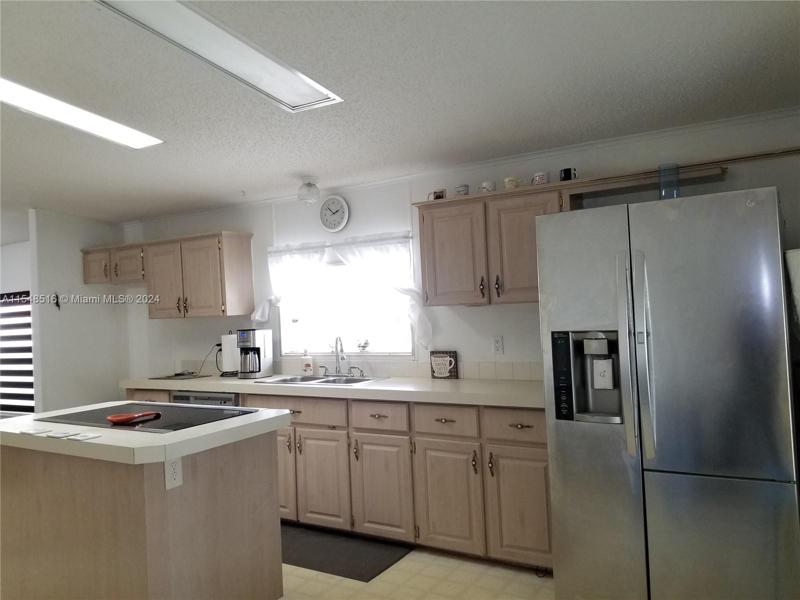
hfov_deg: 67.3
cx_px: 400
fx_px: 601
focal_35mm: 26
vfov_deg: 53.1
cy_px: 300
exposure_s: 1/60
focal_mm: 4.25
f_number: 1.7
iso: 160
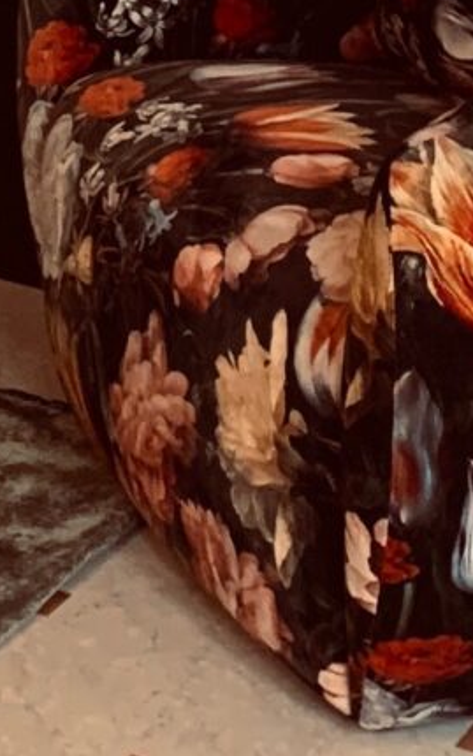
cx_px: -469
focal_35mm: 164
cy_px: -760
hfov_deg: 7.7
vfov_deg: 11.5
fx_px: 3380
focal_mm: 4.25
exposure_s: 1/50
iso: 200
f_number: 1.8
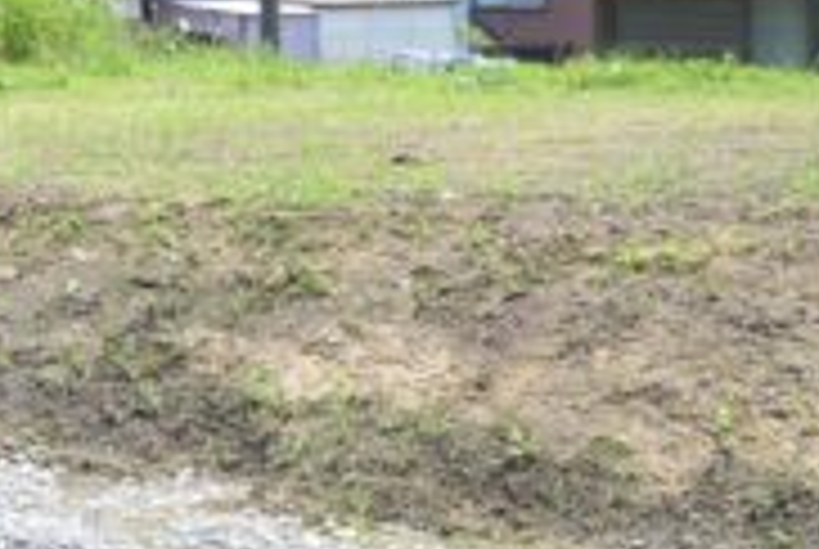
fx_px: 2051
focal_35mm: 90
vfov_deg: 15.0
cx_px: -1354
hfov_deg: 13.2
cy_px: 32
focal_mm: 16
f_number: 8
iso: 200
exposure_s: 1/250
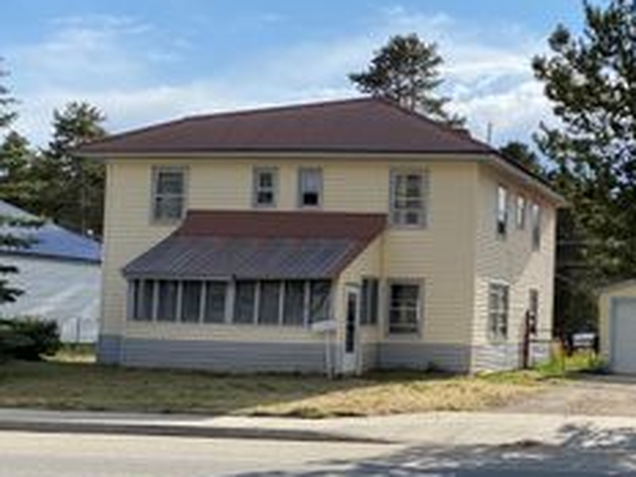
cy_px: 284
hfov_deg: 31.7
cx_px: 636
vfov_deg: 26.1
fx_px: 1029
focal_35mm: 56
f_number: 1.8
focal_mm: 4.25
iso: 32
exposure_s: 1/2625
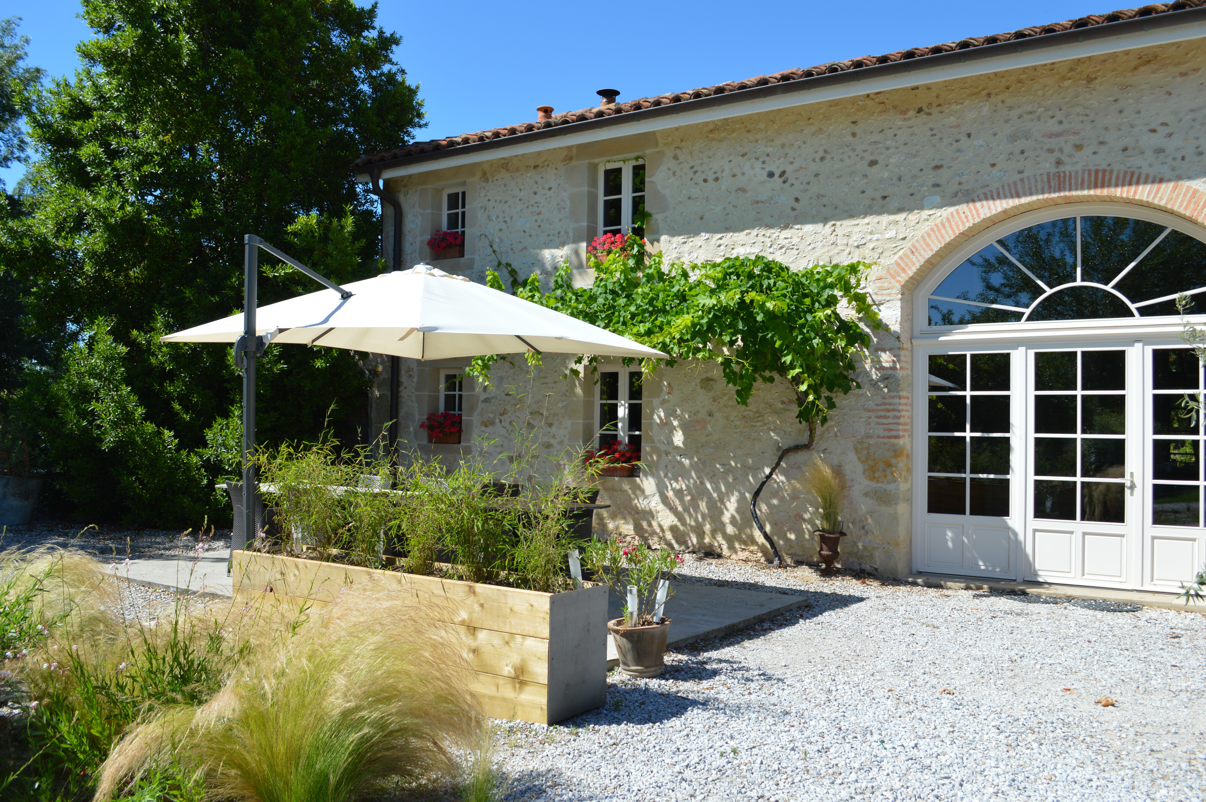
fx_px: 1004
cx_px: 603
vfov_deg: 43.5
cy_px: 401
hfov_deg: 62.0
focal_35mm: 30
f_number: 8
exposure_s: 1/320
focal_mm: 20
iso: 100
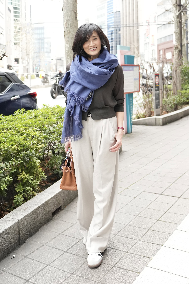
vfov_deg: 48.5
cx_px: 94
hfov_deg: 33.4
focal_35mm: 40
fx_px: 315
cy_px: 142
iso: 4000
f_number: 2.8
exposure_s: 1/1880
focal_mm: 27
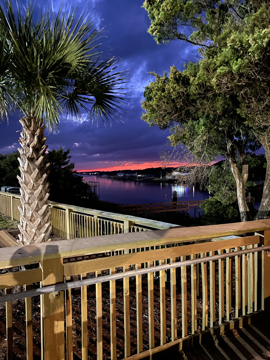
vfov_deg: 67.3
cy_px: 180
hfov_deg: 53.1
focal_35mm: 26
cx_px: 135
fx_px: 270
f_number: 1.8
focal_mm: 4.25
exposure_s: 1/4
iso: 800
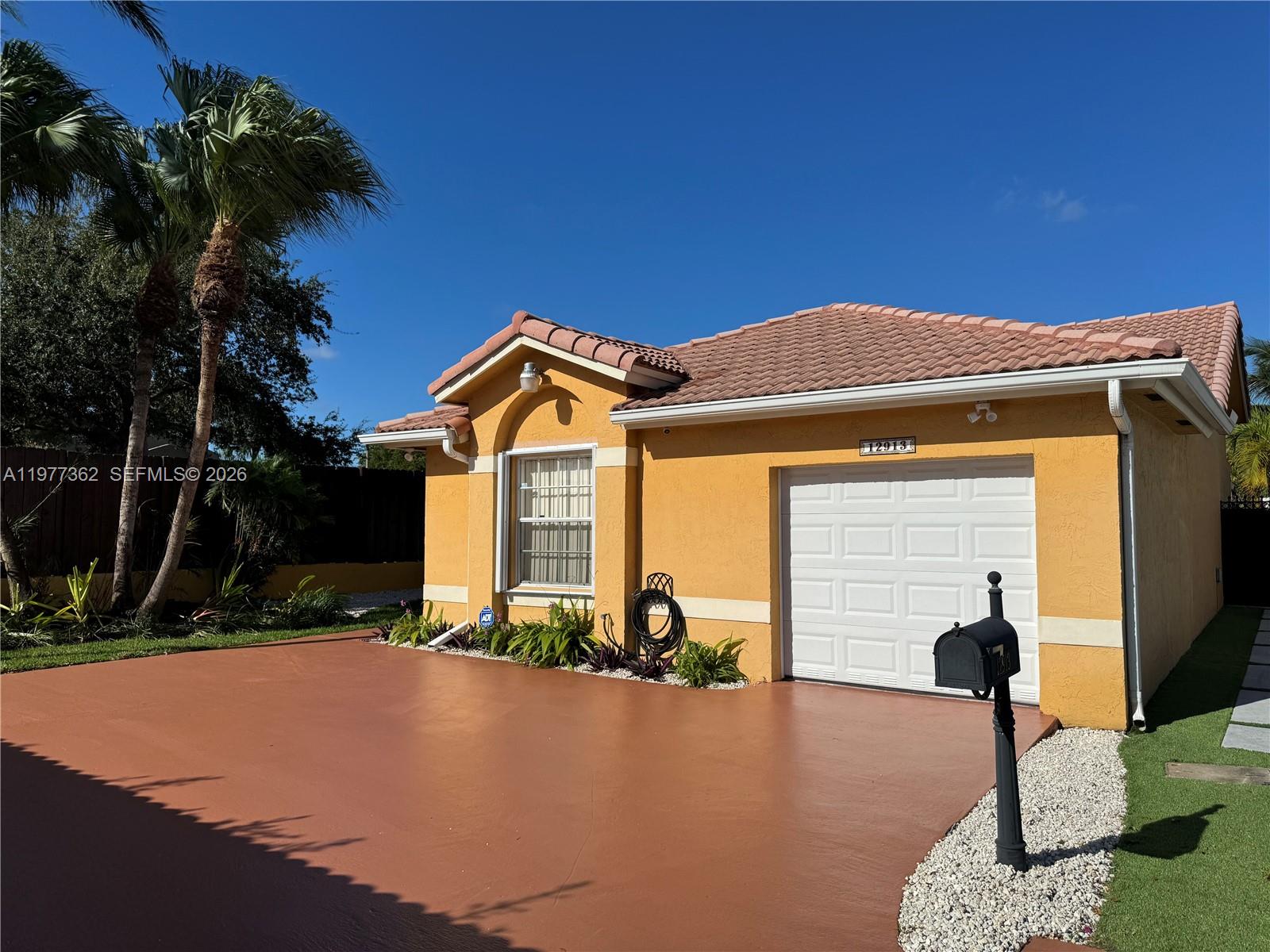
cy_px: 476
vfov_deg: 56.8
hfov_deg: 71.6
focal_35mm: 24
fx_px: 881
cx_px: 635
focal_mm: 6.86
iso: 80
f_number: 1.78
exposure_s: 1/12346
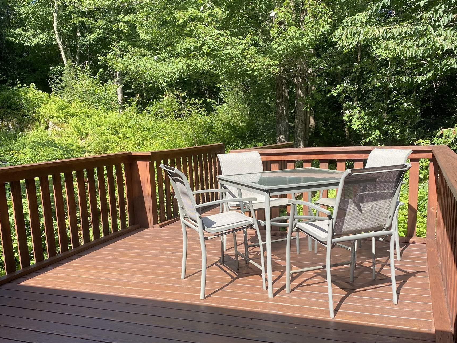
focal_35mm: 35
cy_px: 218
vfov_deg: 40.4
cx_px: 229
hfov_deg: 52.6
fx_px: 462
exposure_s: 1/560
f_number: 1.8
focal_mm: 4.25
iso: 32
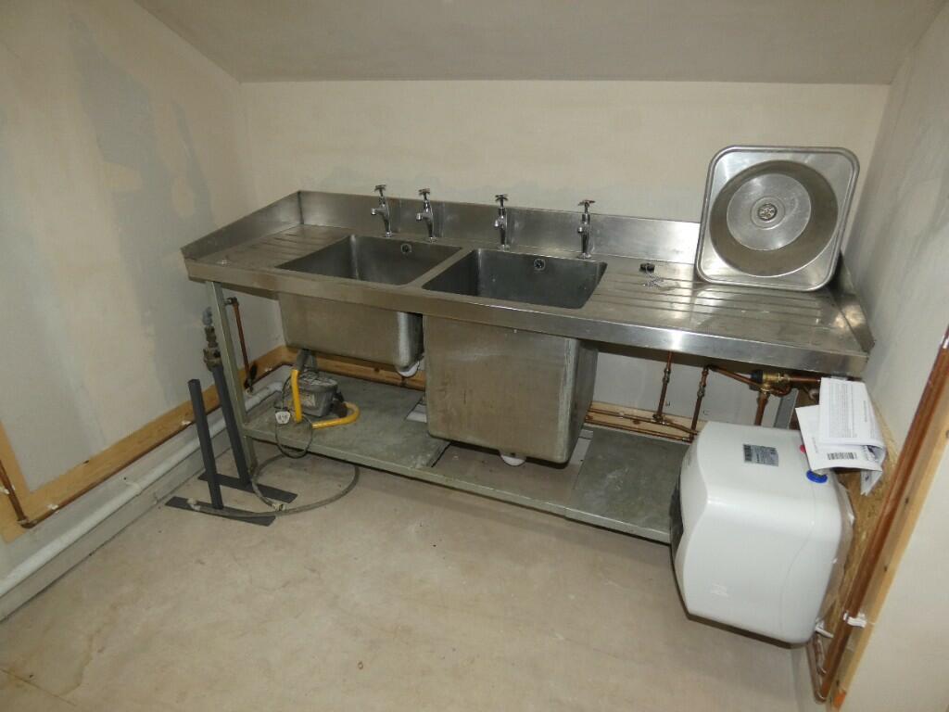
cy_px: 356
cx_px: 474
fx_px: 548
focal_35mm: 20
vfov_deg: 66.0
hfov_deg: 81.7
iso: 160
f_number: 2.8
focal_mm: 3.6
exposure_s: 1/60
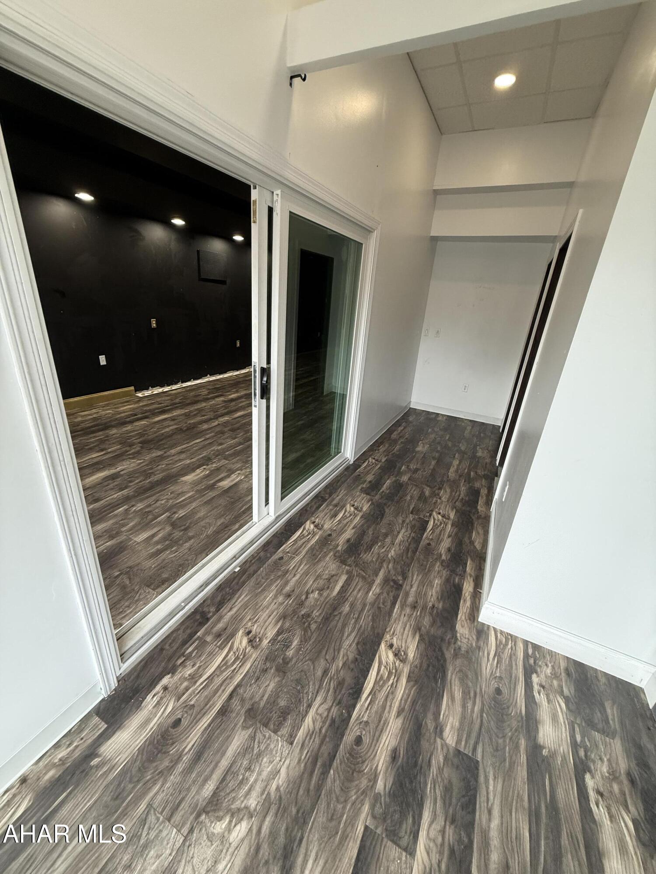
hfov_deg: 85.7
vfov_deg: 102.1
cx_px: 328
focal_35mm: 14
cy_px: 437
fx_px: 354
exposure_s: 1/60
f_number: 2.2
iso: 200
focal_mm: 2.22
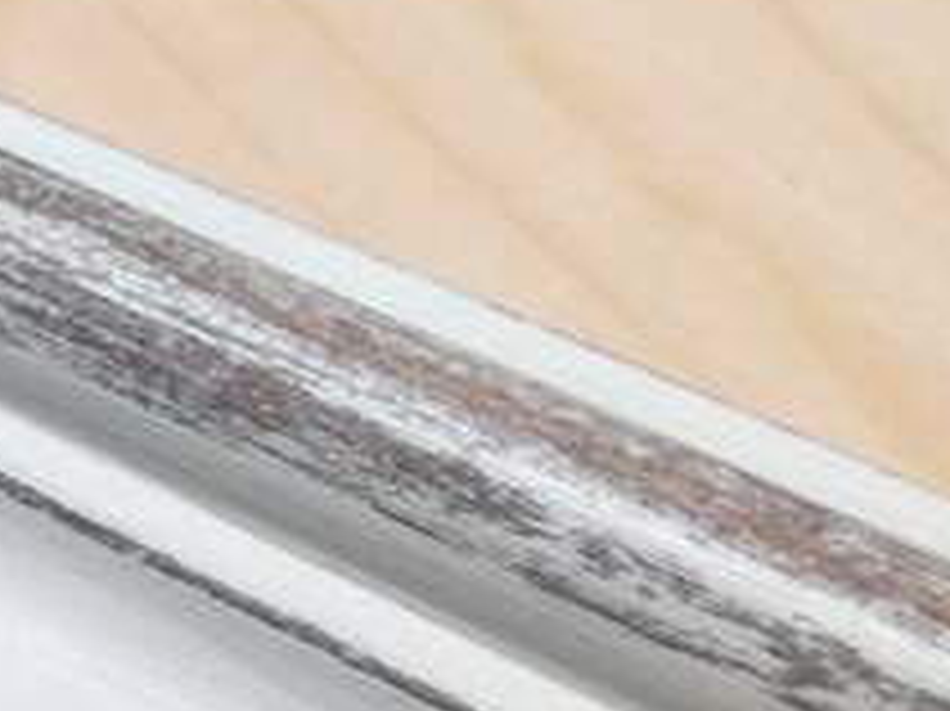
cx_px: -86
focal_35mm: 71
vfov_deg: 20.7
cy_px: 362
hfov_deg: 25.5
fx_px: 1947
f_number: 2
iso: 80
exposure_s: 1/50
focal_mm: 3.79
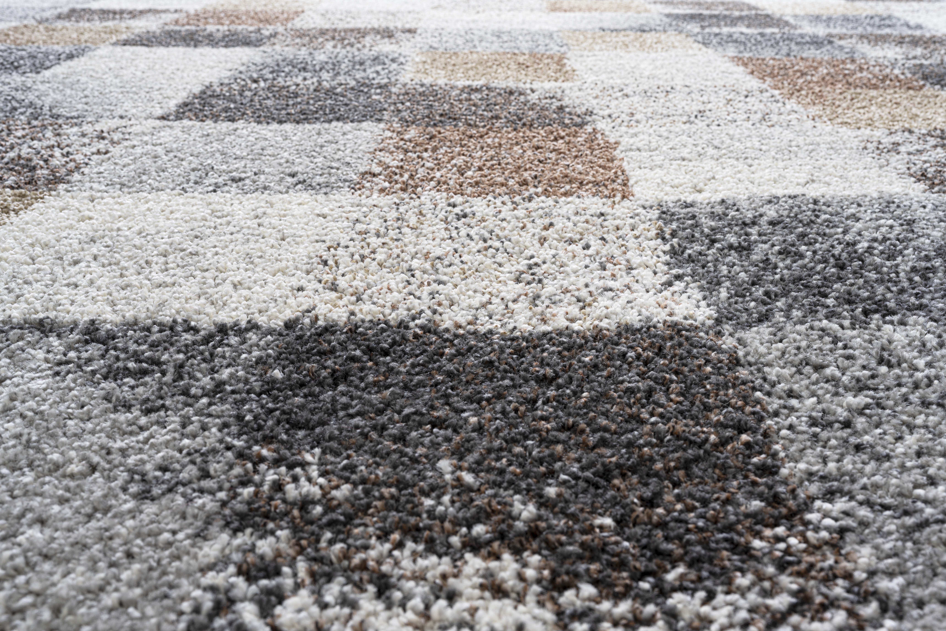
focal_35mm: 35
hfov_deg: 54.4
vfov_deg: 37.9
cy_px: 316
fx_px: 920
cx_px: 473
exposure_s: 1/1.25
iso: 64
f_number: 16
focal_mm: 35
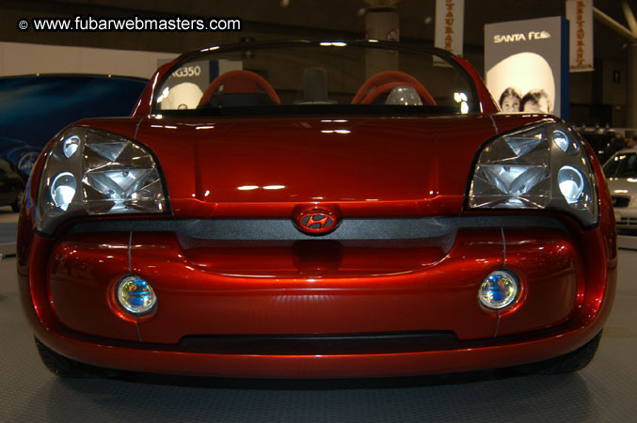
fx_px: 795
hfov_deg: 43.6
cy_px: 212
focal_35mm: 45
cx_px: 318
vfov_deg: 29.8
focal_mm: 30
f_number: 5
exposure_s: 1/60
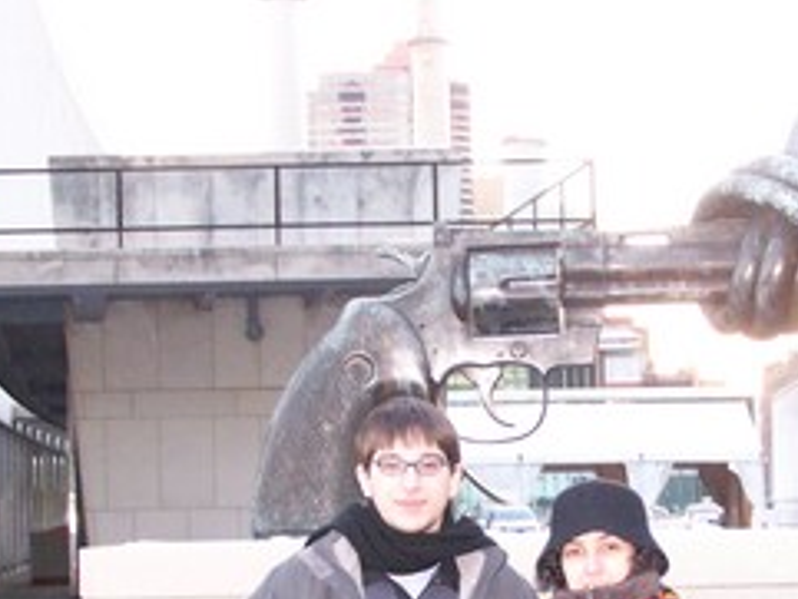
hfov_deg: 17.8
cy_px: 503
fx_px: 2537
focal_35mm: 110
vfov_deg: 13.4
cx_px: 543
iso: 400
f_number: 3.1
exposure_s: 1/40
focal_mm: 9.8
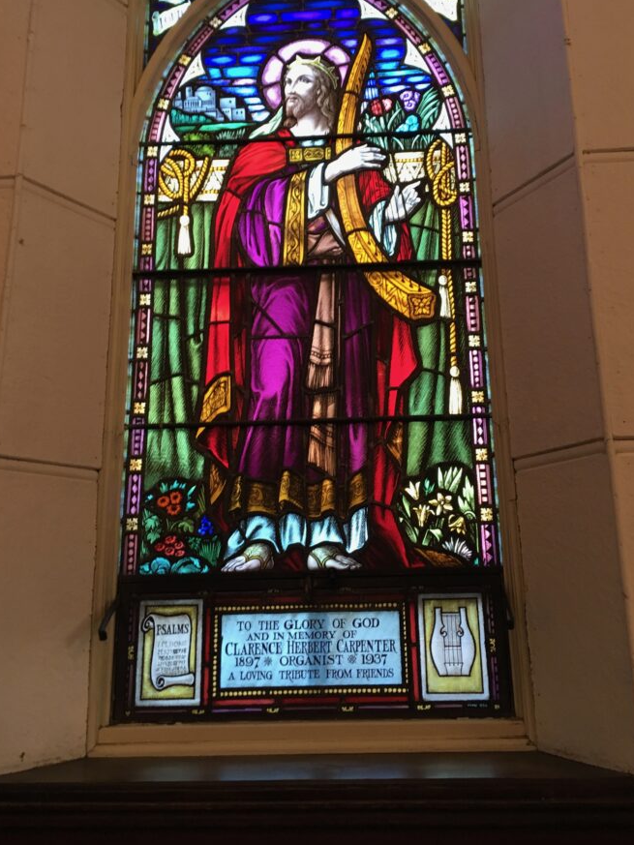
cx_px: 329
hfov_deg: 41.8
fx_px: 830
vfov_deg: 53.7
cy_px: 360
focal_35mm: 34
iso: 100
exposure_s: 1/30
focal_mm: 4.15
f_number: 2.2
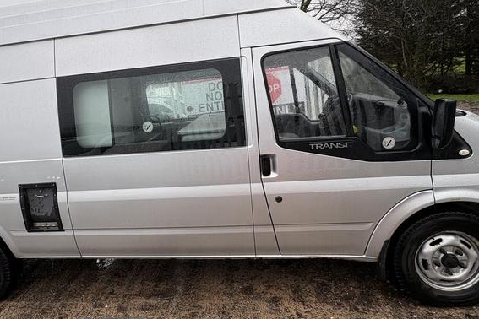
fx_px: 306
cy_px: 128
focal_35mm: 23
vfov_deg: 54.7
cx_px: 193
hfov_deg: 75.3
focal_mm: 2.22
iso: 40
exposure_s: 1/237
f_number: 2.2
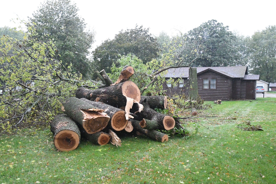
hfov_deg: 53.1
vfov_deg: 36.9
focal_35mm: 36
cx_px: 138
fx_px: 276
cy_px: 92
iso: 8000
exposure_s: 1/1000
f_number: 4.5
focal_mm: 24
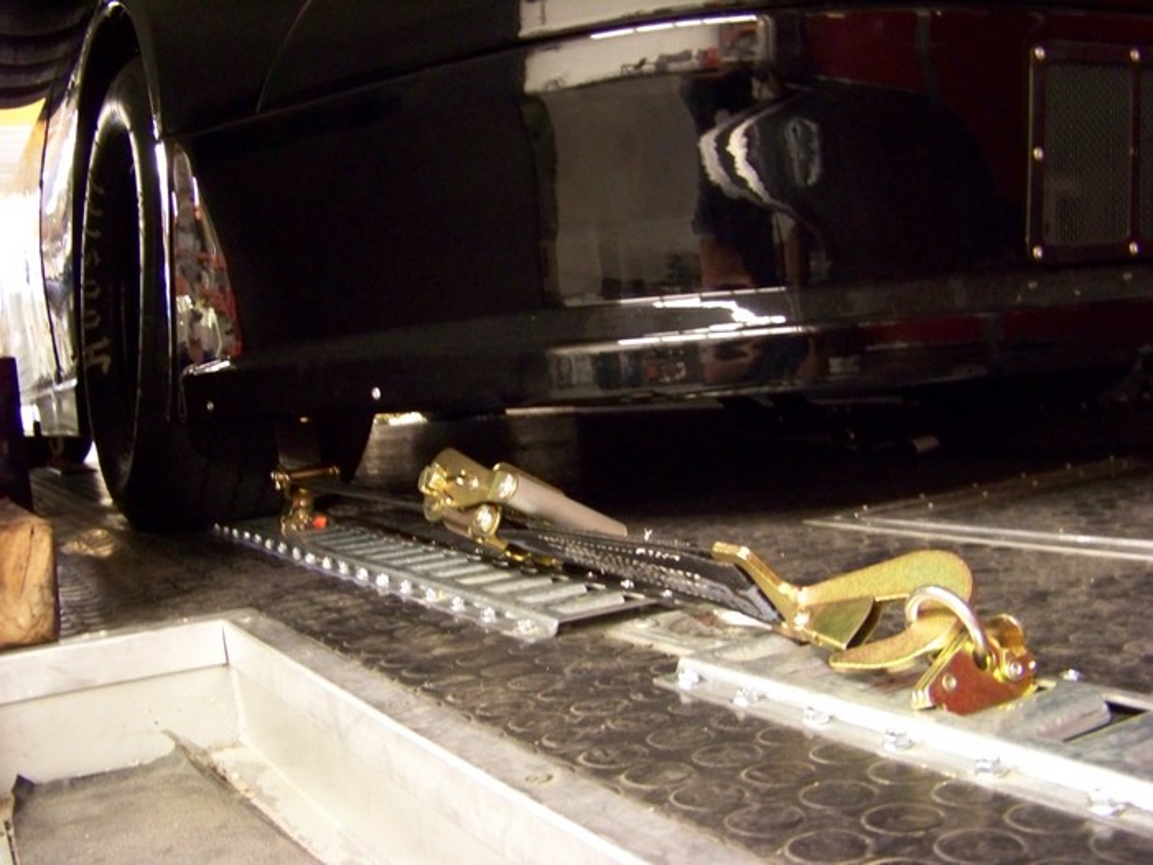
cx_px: 576
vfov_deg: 39.7
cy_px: 432
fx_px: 1199
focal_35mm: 36
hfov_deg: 51.4
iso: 400
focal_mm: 5.85
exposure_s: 1/2
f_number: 2.8
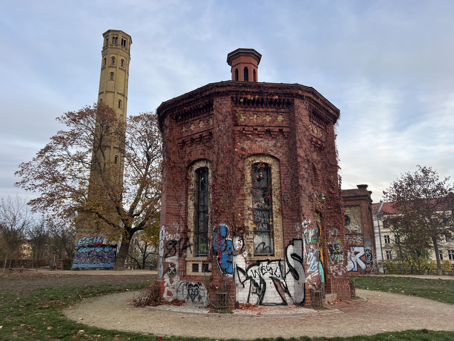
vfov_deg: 53.1
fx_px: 341
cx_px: 227
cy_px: 170
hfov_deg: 67.3
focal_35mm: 26
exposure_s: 1/454
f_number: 1.5
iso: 50
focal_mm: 5.7
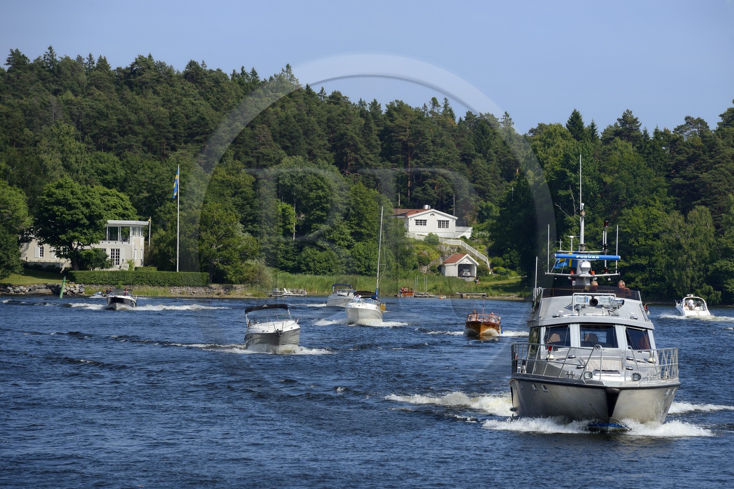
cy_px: 244
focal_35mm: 200
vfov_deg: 6.9
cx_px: 367
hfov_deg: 10.3
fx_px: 4077
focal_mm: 200
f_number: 9
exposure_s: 1/400
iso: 200
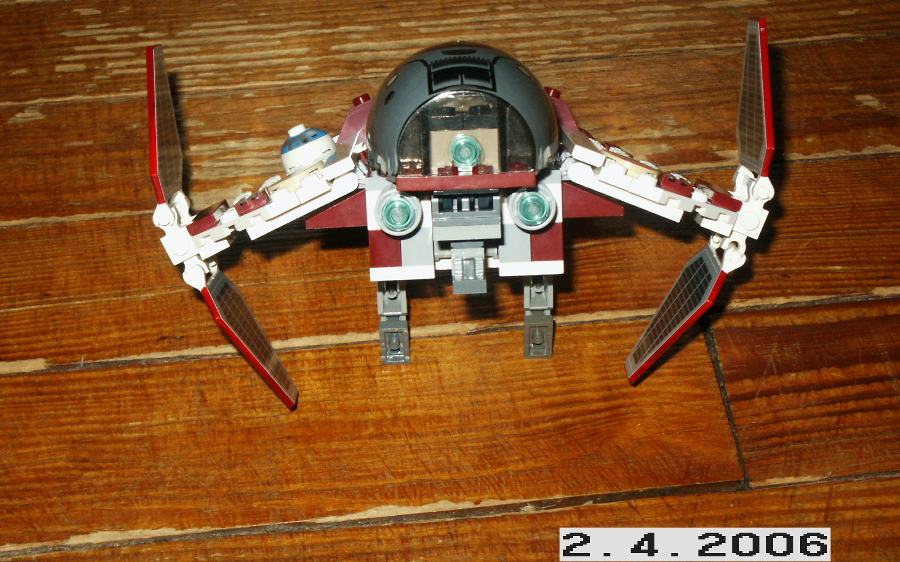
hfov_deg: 24.9
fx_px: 2036
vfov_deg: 15.7
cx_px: 449
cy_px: 231
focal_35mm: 83
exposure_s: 1/60
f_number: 8
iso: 200
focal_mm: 15.61
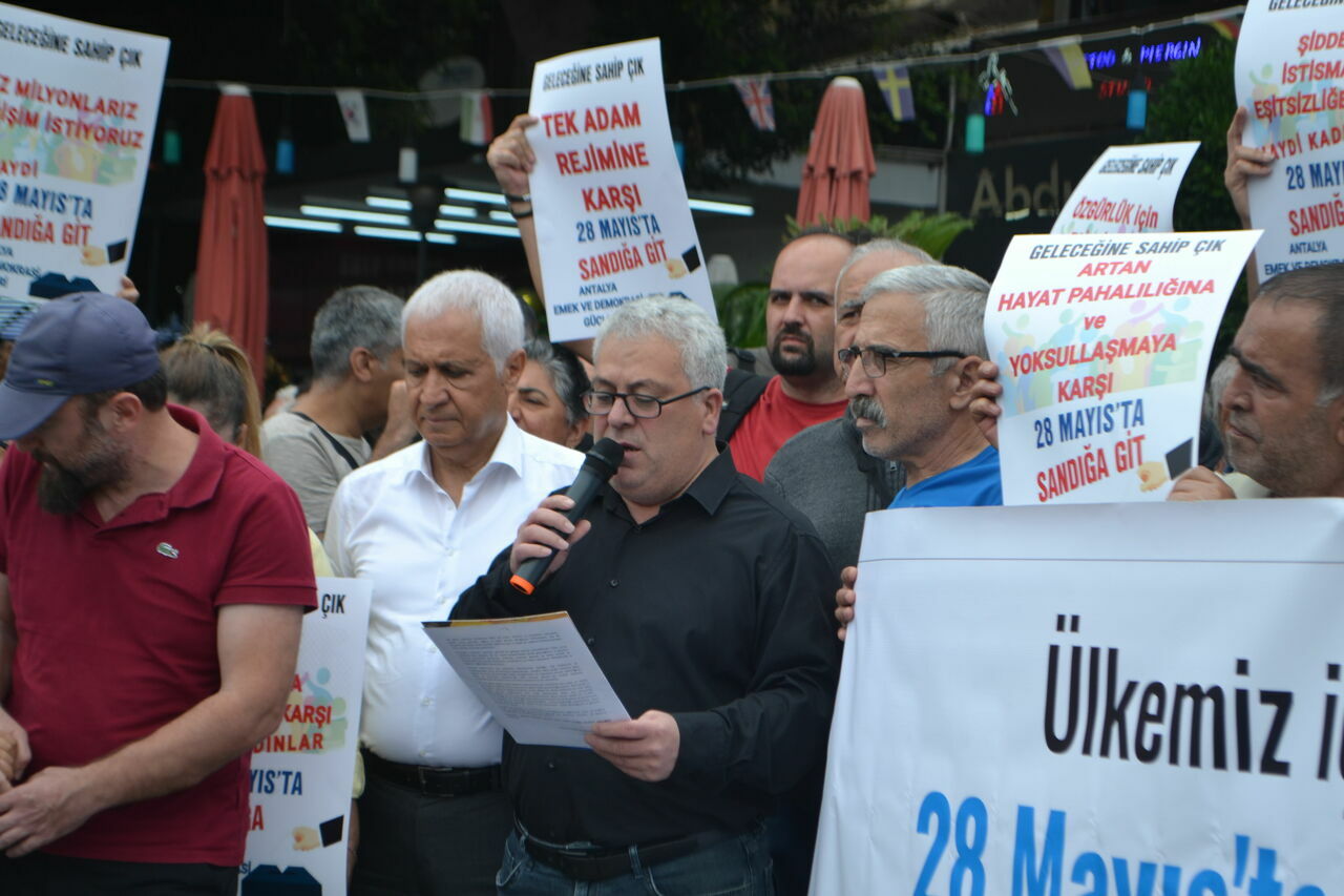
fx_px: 3079
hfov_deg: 24.6
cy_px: 448
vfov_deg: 16.5
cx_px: 672
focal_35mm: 82
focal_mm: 55
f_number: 7.1
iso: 100
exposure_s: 1/200
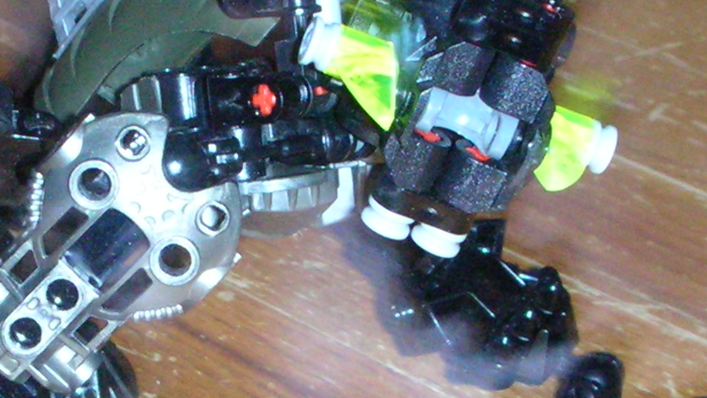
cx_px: 141
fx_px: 2456
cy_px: 353
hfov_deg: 16.3
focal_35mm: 131
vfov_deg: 9.2
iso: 200
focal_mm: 5.8
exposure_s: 2
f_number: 3
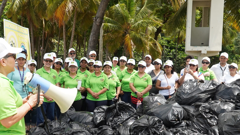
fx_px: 280
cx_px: 114
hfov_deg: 46.4
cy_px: 91
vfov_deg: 27.0
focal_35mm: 44
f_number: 5
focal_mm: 20
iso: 250
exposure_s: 1/640
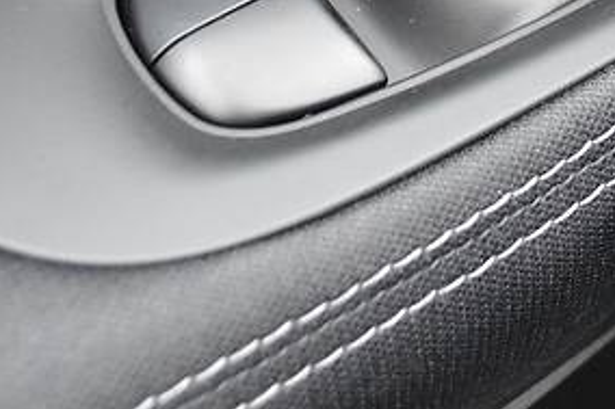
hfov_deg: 18.3
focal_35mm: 110
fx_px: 1878
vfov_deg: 12.0
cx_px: 548
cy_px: -141
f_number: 4.2
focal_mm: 26
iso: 3200
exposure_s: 1/50
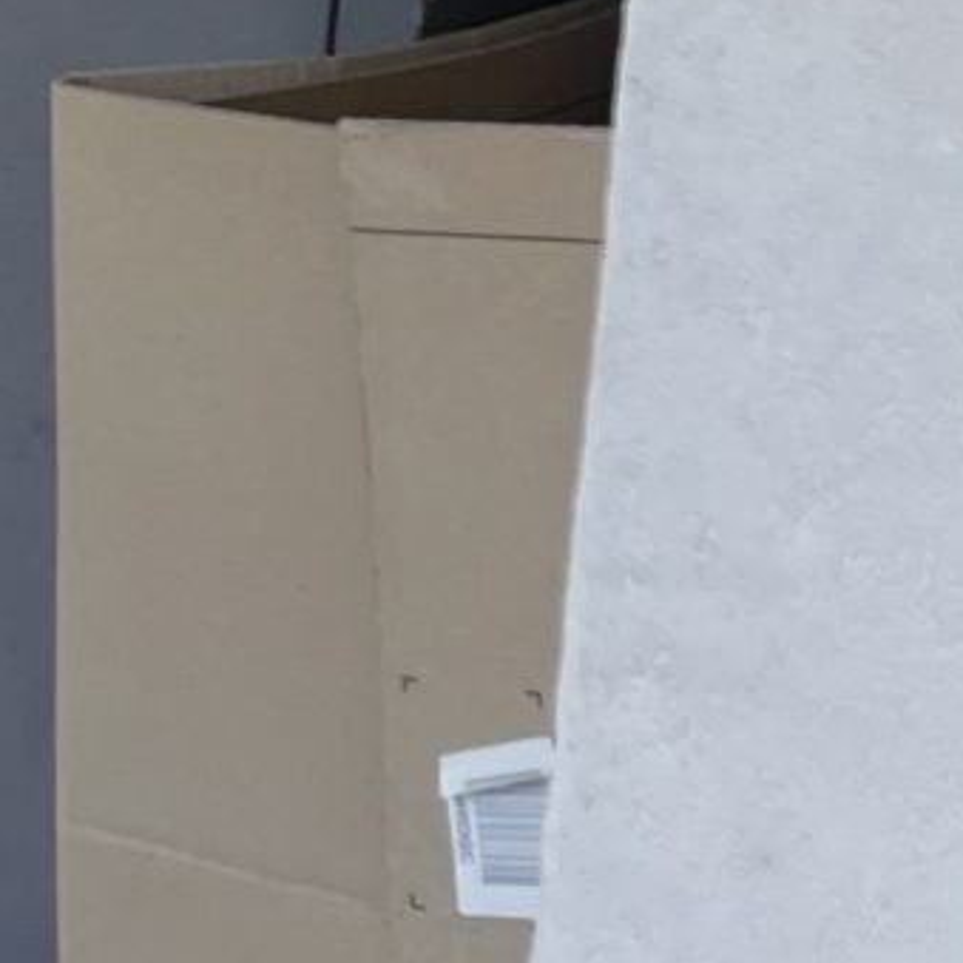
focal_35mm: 167
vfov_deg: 10.1
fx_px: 5256
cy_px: -489
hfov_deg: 9.4
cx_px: -1324
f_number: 1.6
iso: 32
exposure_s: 1/199
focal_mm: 5.1
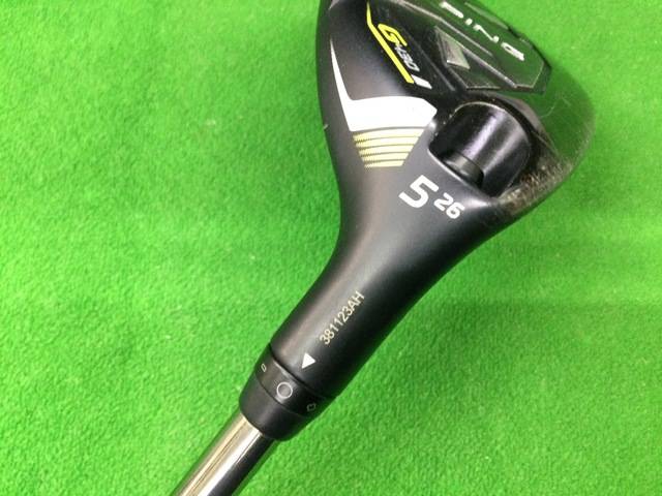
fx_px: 593
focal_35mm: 31
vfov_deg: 45.4
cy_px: 248
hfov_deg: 58.4
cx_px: 331
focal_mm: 3.3
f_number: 2.4
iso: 200
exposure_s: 1/24
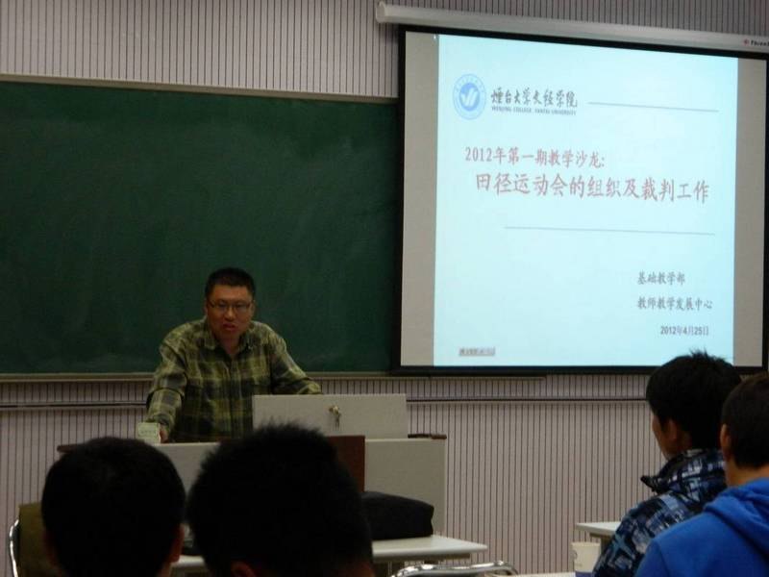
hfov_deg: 19.1
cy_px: 288
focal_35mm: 103
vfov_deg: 14.4
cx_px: 384
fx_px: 2288
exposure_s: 1/60
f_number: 4.5
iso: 400
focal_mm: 18.6
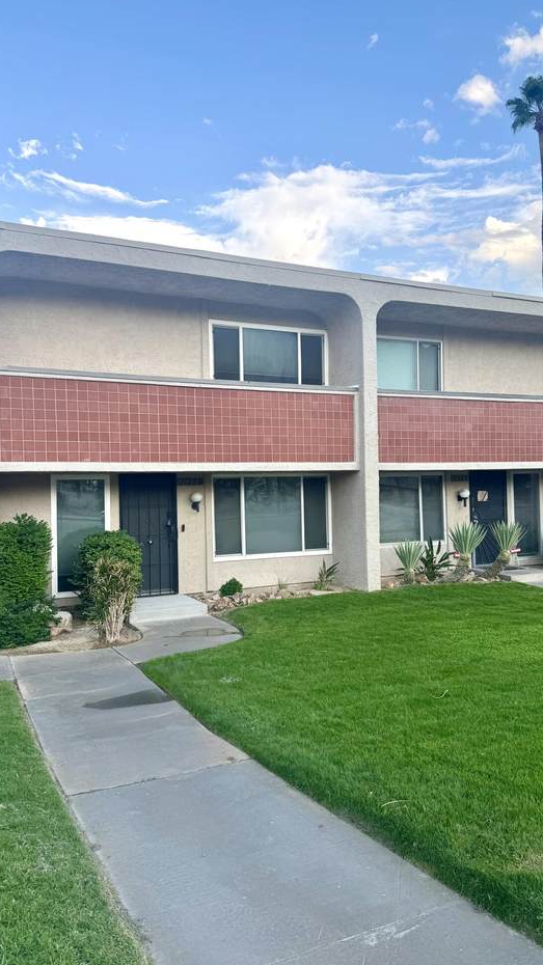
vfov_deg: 69.9
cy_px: 482
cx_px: 286
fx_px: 691
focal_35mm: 27
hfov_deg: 42.9
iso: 80
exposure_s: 1/802
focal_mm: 6.76
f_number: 1.78
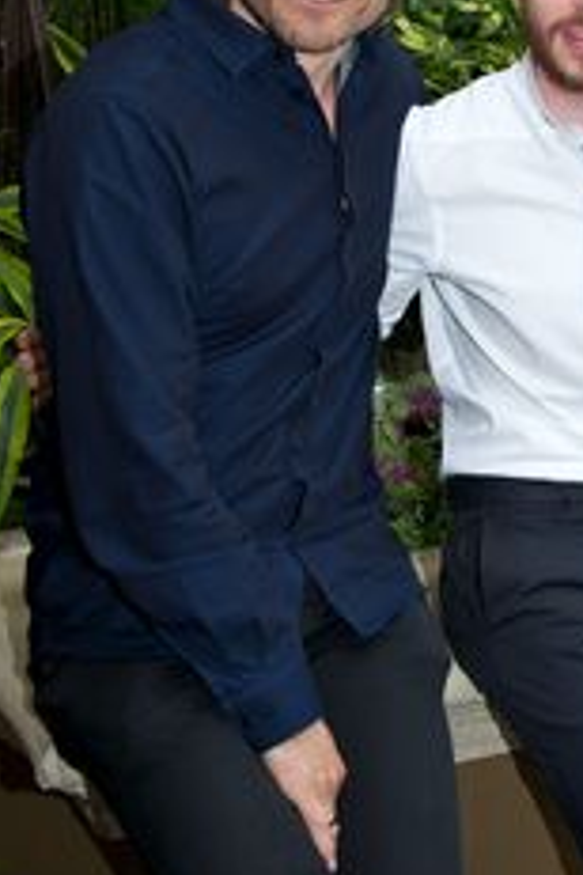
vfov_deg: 24.3
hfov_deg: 16.3
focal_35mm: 83
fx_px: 2016
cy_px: 284
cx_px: 473
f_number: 13
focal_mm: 48
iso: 400
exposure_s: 1/60
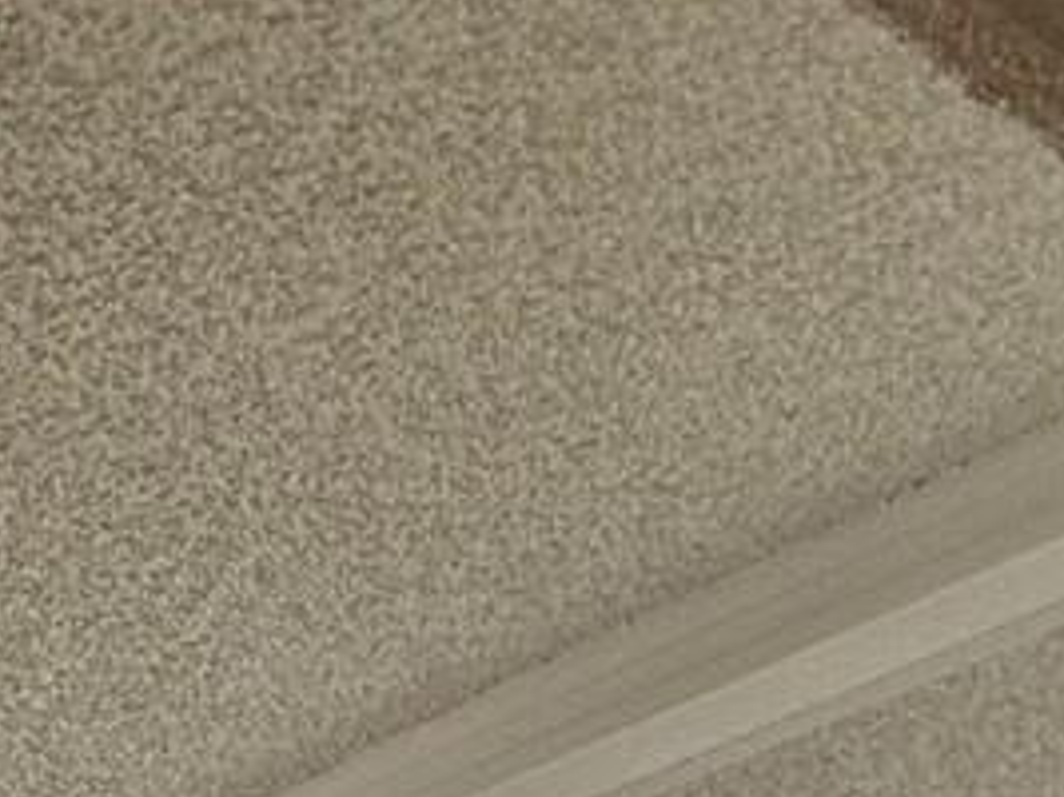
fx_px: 2581
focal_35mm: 84
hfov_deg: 18.5
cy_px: 1996
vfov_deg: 12.8
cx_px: -813
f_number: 2.2
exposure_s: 1/120
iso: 50
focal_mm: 2.22
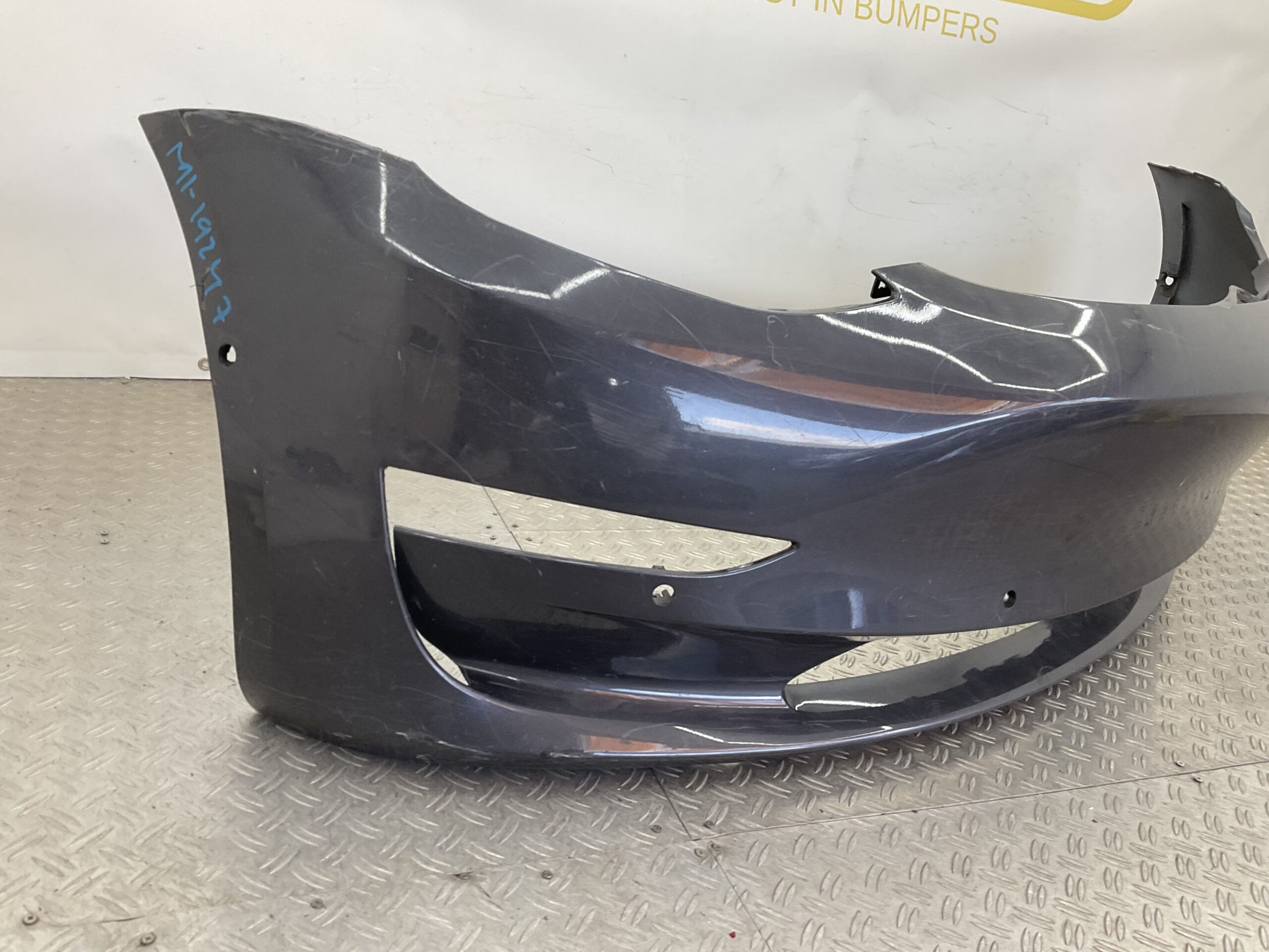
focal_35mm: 29
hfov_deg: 61.7
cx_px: 634
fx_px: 1063
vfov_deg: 48.2
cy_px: 476
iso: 25
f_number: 1.8
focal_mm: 3
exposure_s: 1/100
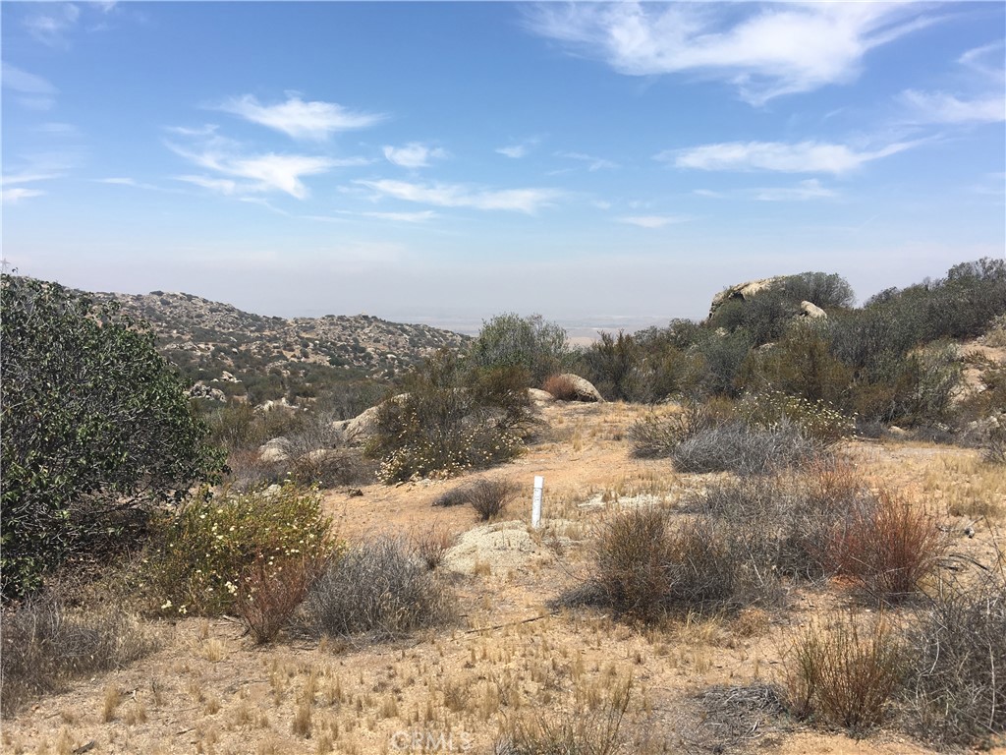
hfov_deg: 61.7
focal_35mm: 29
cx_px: 503
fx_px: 843
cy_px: 378
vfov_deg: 48.2
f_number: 2.2
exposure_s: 1/1538
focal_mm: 4.15
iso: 25
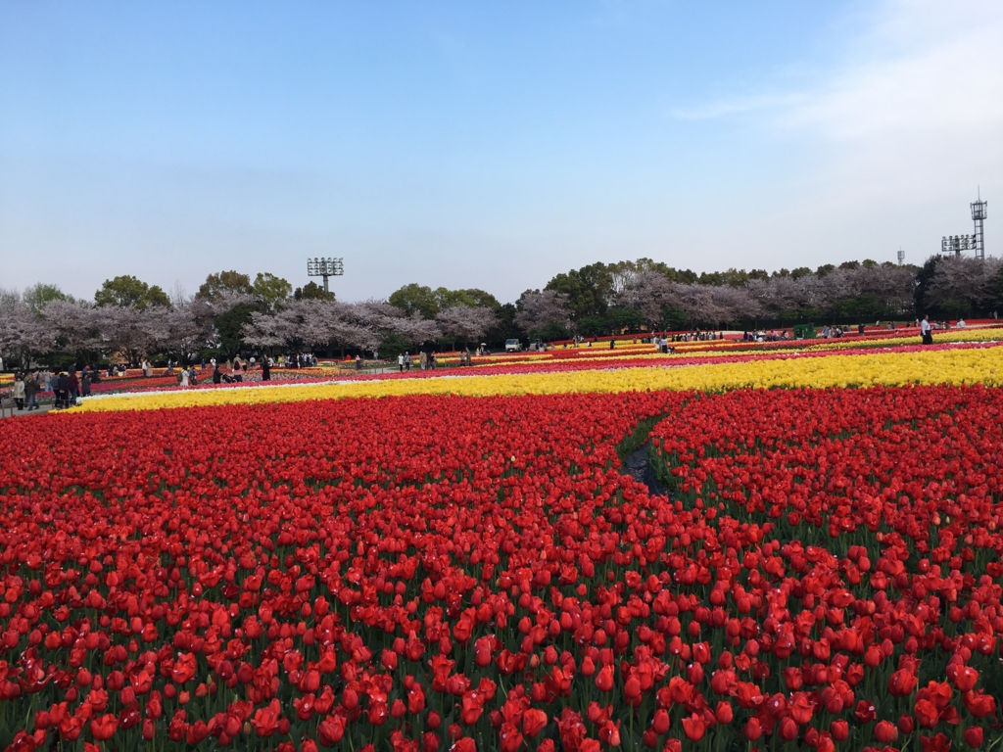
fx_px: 840
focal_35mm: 29
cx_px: 502
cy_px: 376
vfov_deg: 48.2
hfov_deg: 61.7
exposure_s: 1/356
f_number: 2.2
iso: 25
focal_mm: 4.15
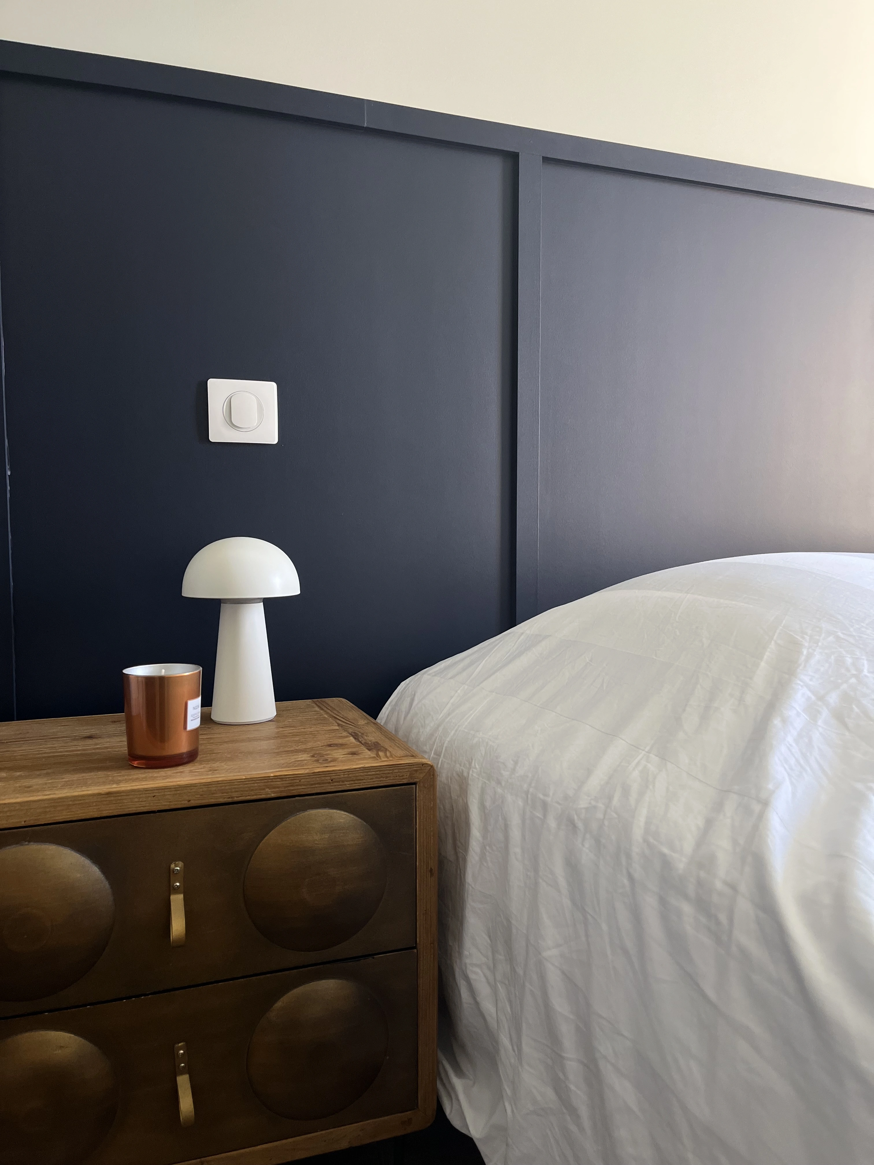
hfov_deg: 53.1
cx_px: 437
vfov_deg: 67.3
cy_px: 582
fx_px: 875
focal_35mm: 26
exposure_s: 1/116
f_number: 1.6
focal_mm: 5.1
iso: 125
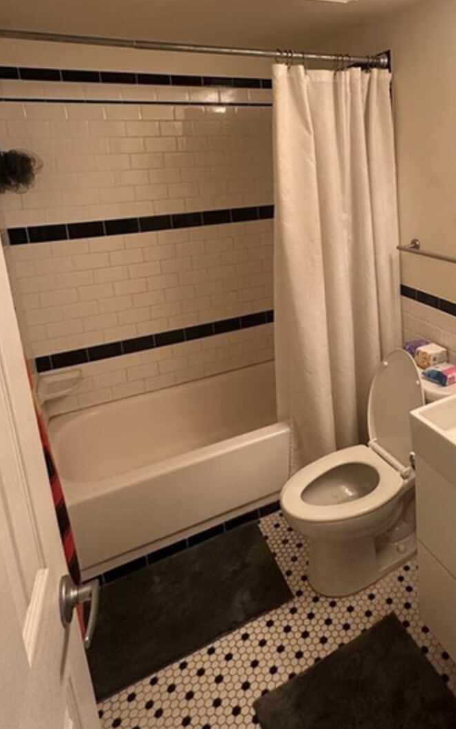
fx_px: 477
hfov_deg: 48.4
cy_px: 258
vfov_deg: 73.1
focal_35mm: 24
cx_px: 359
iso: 250
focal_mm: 2.22
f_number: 2.2
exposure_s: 1/60
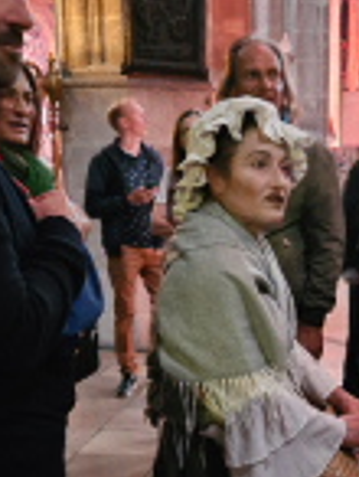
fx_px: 869
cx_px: 290
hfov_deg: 23.0
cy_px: 379
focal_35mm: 63
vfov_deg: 30.0
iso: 3200
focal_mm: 5.4
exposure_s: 1/17
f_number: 1.8
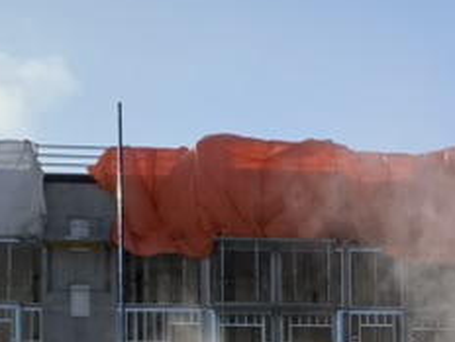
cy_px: 458
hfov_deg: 16.2
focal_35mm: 115
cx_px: 596
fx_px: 1512
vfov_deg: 12.4
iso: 25
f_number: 1.8
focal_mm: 4.25
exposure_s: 1/2611
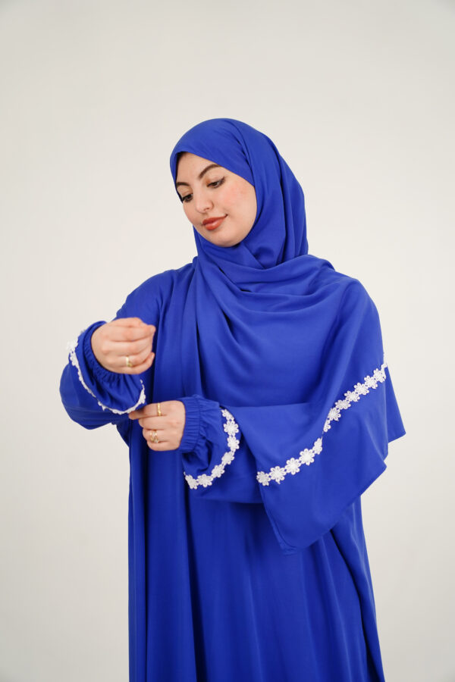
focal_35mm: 93
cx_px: 228
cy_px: 341
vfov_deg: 21.9
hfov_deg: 14.7
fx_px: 1763
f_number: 4
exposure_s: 1/160
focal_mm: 93
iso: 400
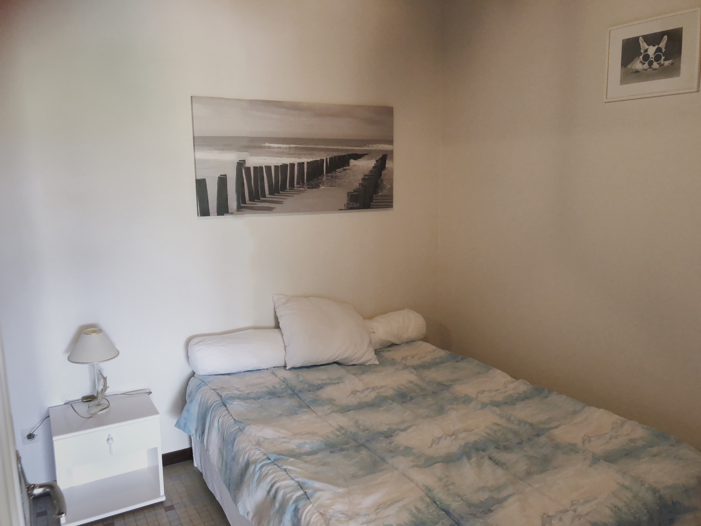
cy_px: 263
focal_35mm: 28
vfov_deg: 49.7
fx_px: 567
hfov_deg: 63.4
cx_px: 350
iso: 160
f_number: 1.8
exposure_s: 1/50
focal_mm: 3.99
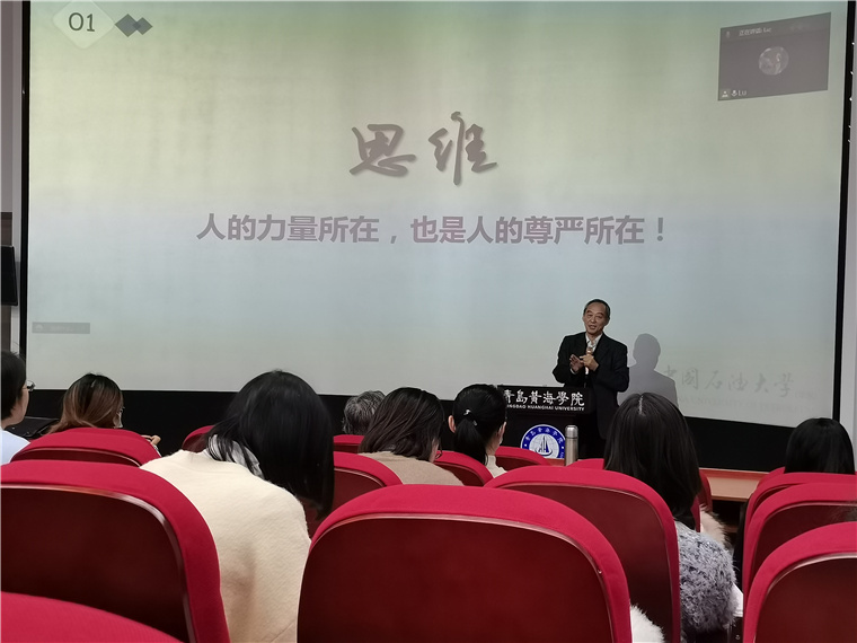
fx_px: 1139
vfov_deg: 31.5
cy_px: 322
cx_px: 428
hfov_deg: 41.2
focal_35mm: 46
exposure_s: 1/50
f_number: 1.8
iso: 250
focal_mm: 5.58
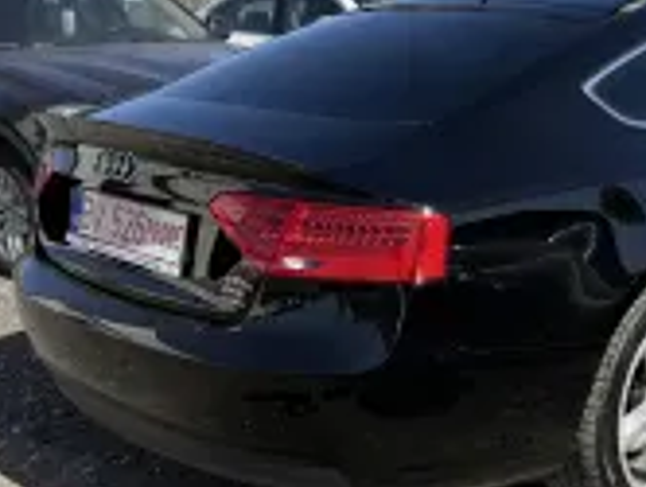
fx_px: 972
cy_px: 242
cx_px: 568
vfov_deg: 28.1
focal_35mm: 52
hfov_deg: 34.9
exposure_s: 1/3021
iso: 80
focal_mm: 6.76
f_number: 1.78
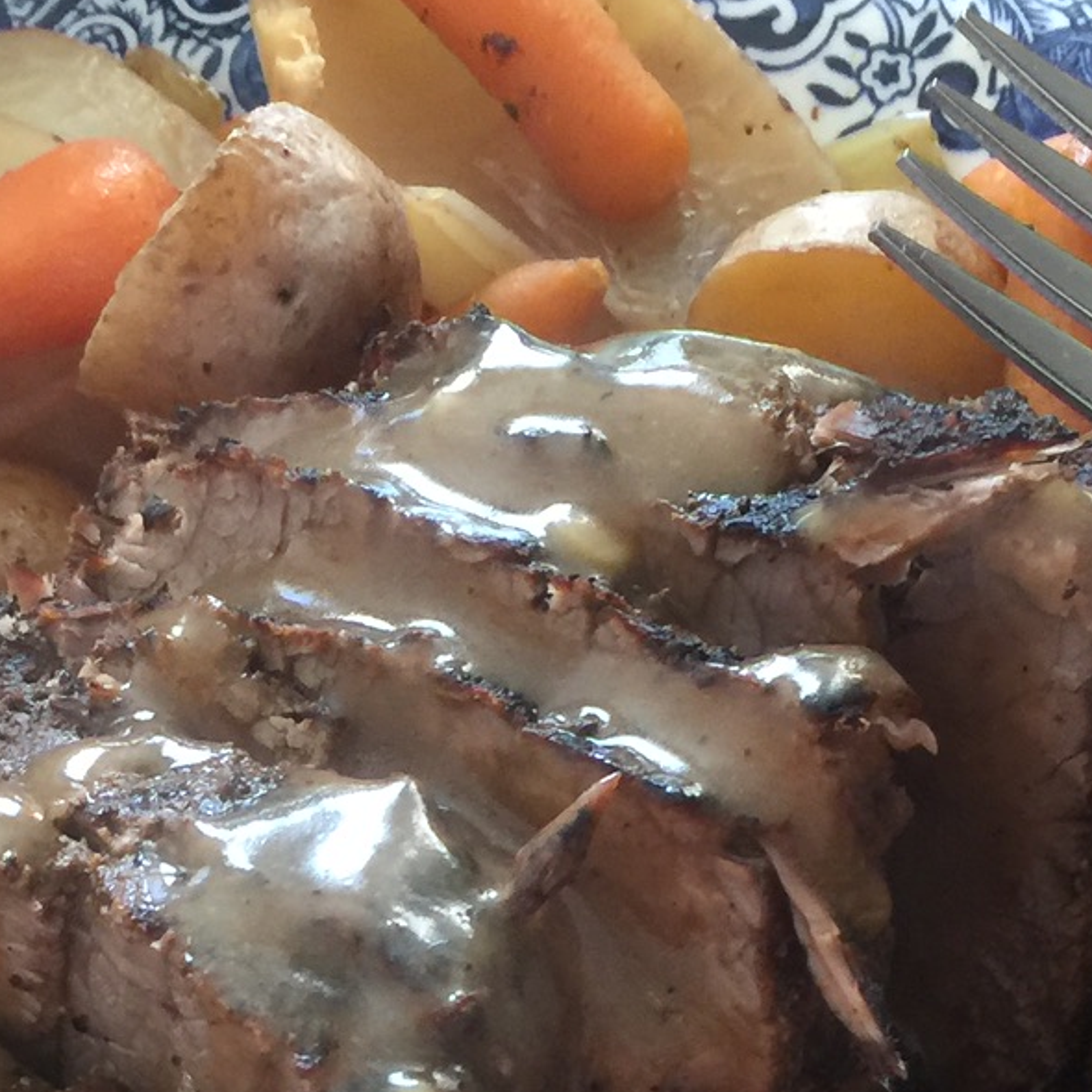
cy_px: 1327
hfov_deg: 19.5
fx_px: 3176
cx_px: 481
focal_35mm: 89
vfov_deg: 18.4
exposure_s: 1/15
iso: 64
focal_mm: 4.15
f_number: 2.2
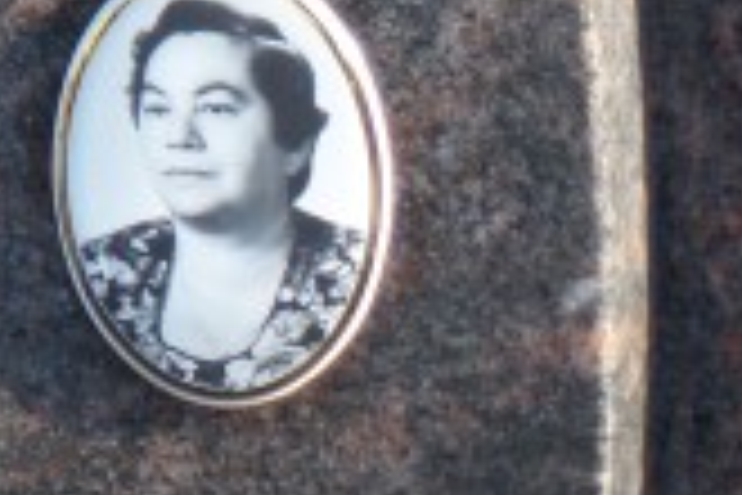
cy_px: -243
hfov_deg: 4.4
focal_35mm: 461
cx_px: -657
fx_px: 9501
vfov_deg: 3.0
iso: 100
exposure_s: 1/180
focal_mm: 20.3
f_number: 4
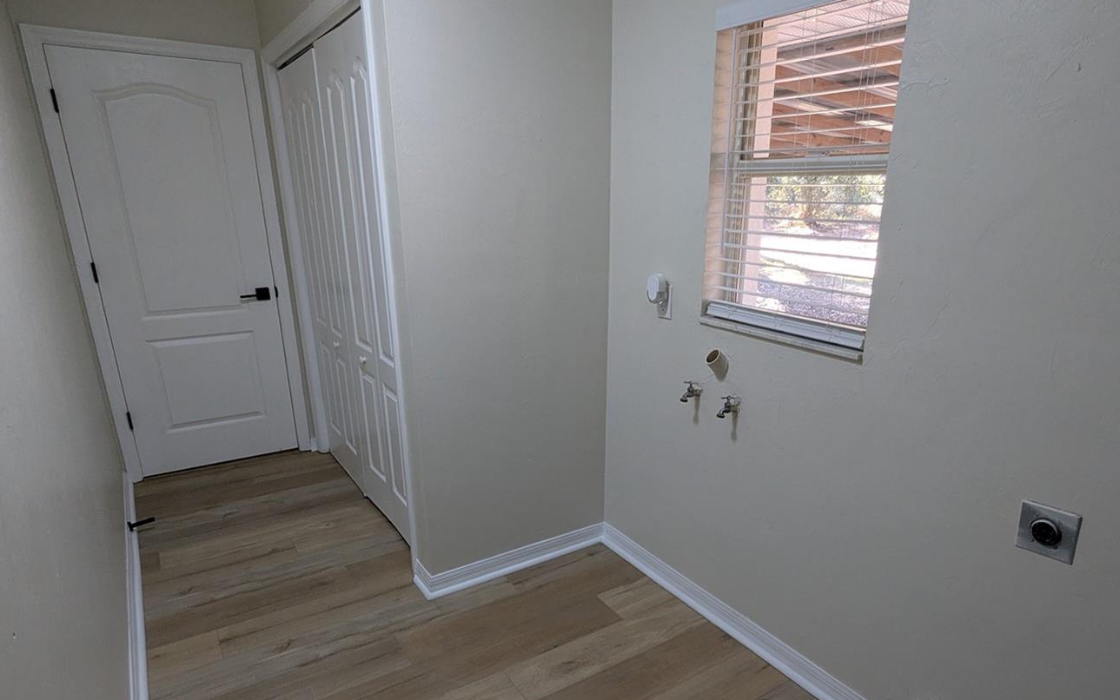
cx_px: 601
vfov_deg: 56.9
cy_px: 417
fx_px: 641
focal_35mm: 21
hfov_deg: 82.1
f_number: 2.2
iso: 76
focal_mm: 2.35
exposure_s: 1/40
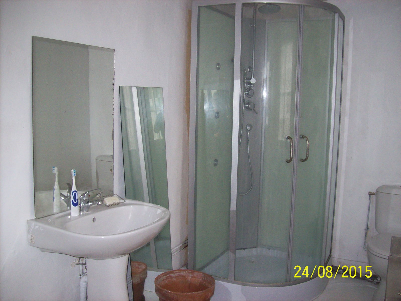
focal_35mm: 36
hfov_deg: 51.4
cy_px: 150
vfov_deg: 39.6
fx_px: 417
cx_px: 200
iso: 200
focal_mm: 6
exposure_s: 1/64
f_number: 2.7
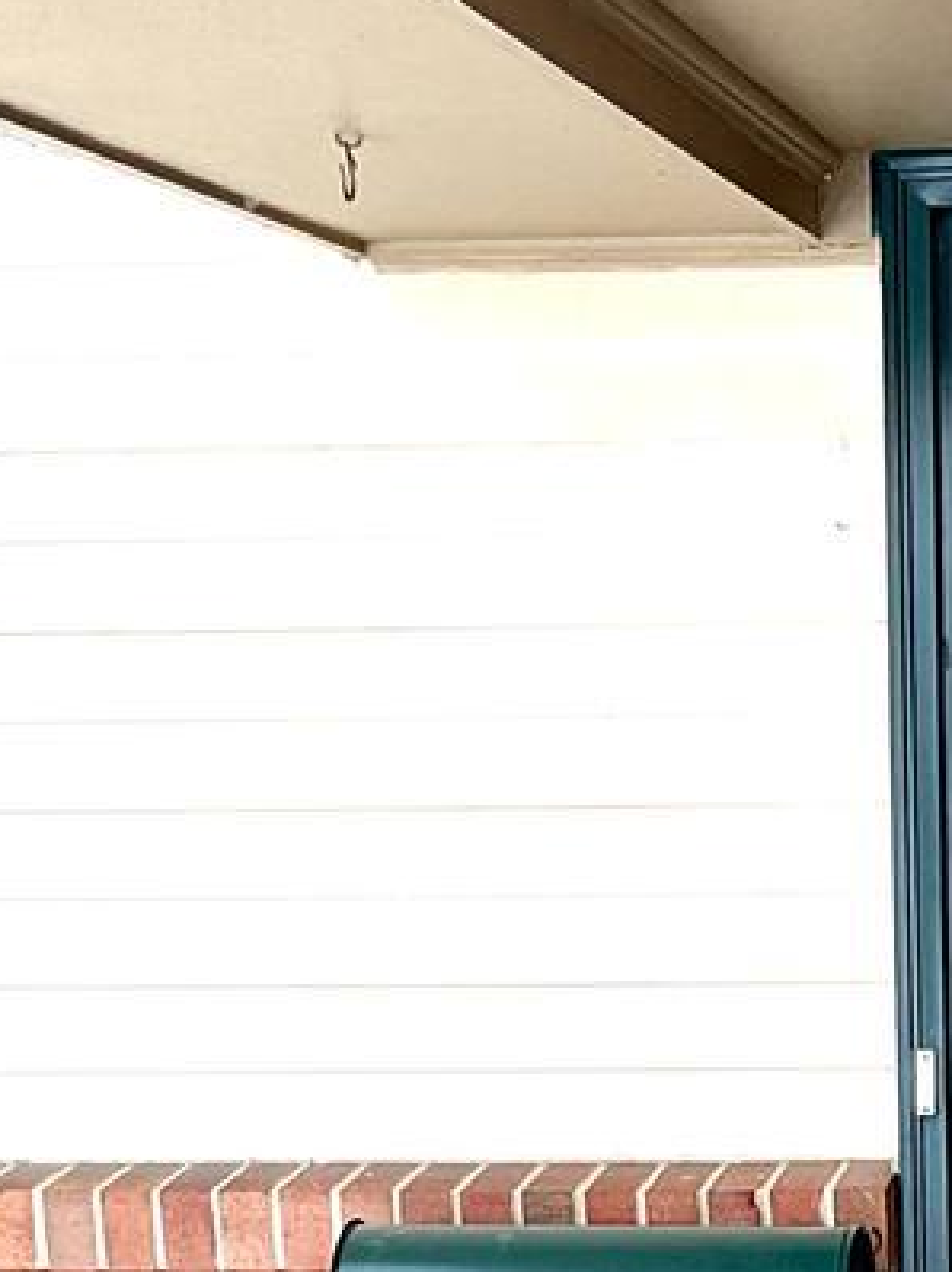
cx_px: 1003
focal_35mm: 112
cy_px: 1413
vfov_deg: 17.0
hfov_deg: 13.0
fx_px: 4111
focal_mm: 3
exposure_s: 1/120
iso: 25
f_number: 1.8
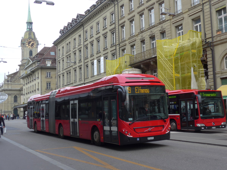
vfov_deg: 31.5
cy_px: 85
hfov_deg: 41.2
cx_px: 114
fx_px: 302
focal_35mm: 46
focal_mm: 9.5
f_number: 3
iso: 80
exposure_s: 1/250
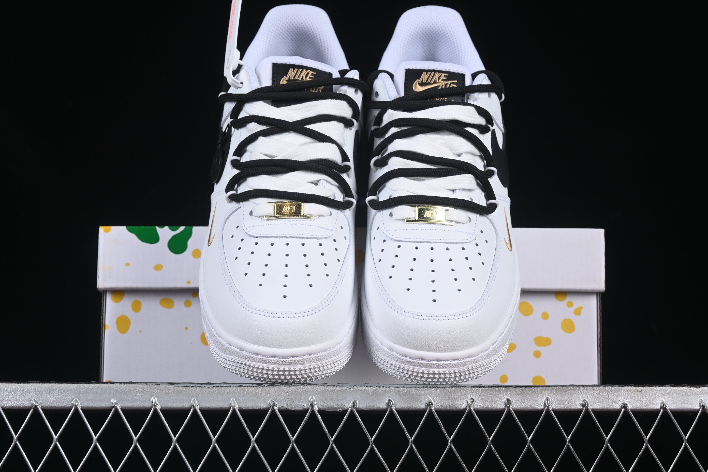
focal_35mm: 75
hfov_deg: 27.0
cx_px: 354
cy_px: 236
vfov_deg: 18.2
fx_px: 1475
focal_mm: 50
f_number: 8
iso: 160
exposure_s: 1/80
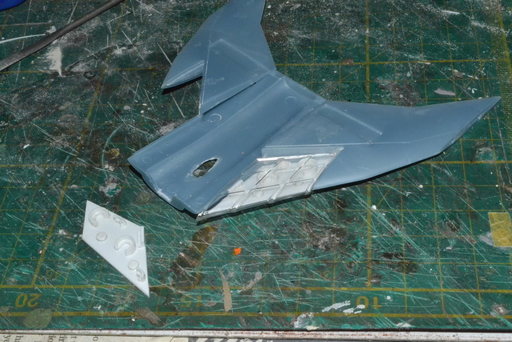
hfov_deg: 35.1
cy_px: 171
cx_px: 256
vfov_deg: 23.8
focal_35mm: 57
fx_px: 811
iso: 3200
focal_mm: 38
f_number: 32
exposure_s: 1/60
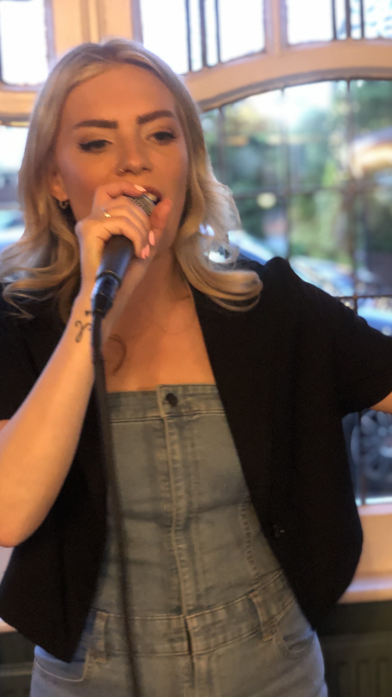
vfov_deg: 36.6
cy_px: 350
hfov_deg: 21.1
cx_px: 205
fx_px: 1053
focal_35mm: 57
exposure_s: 1/8
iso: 160
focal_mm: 6
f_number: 2.4
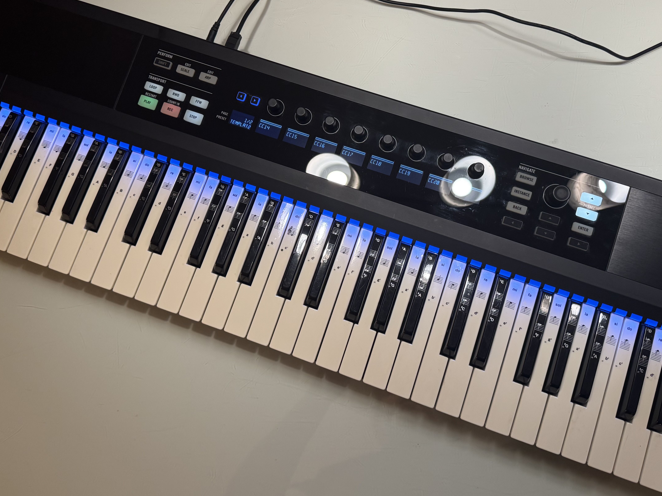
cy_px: 189
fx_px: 612
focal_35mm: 32
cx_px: 335
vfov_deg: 43.8
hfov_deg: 56.8
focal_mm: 6.76
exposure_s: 1/50
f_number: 1.78
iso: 200
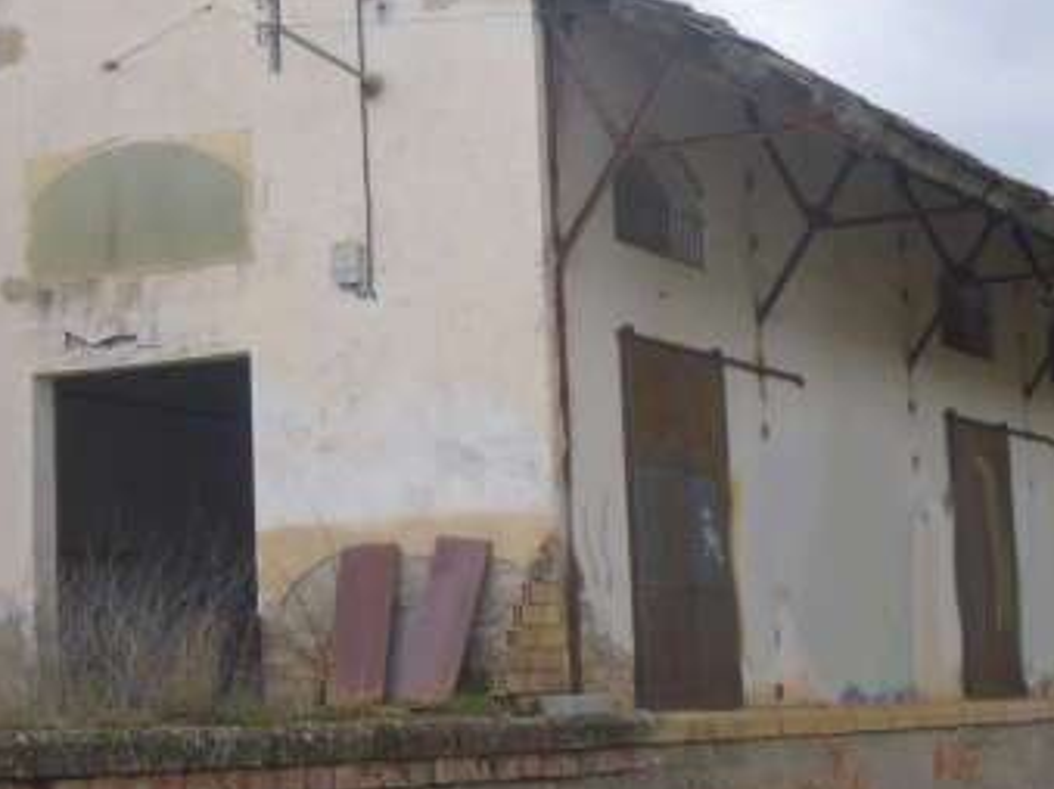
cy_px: 283
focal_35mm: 93
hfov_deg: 21.1
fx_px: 2831
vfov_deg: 15.9
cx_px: 485
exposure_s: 1/320
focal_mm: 7.4
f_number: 3.8
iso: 100
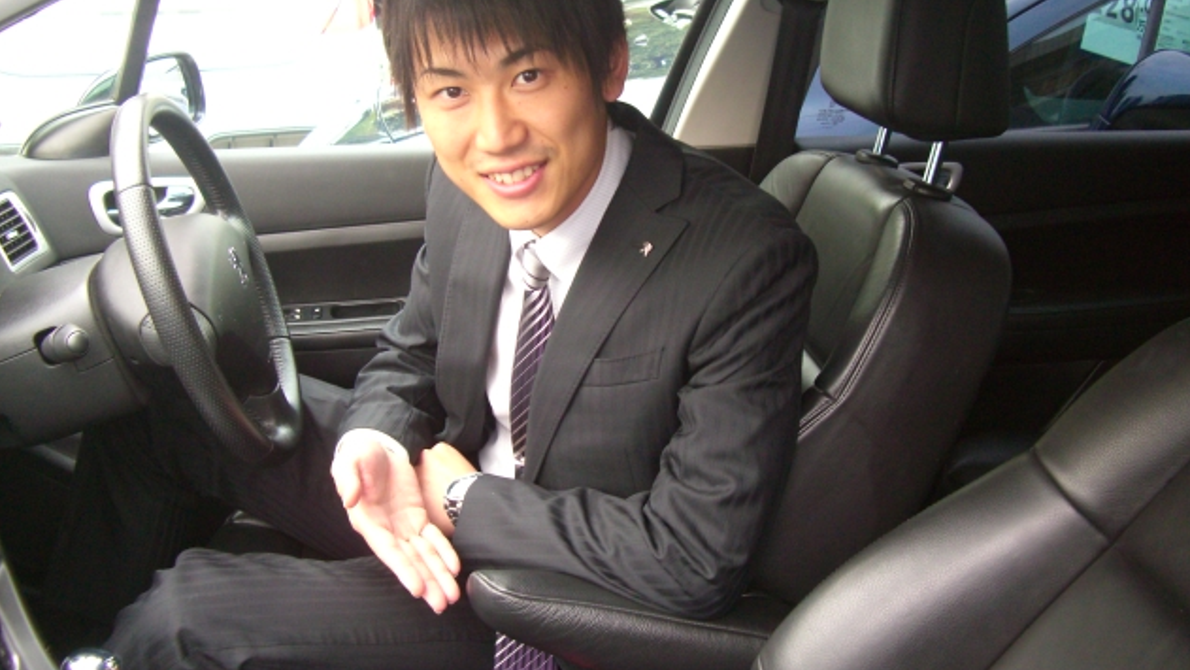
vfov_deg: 28.3
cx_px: 598
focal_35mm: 42
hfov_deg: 48.4
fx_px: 1325
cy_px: 291
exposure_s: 1/50
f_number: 2.8
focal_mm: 7.9
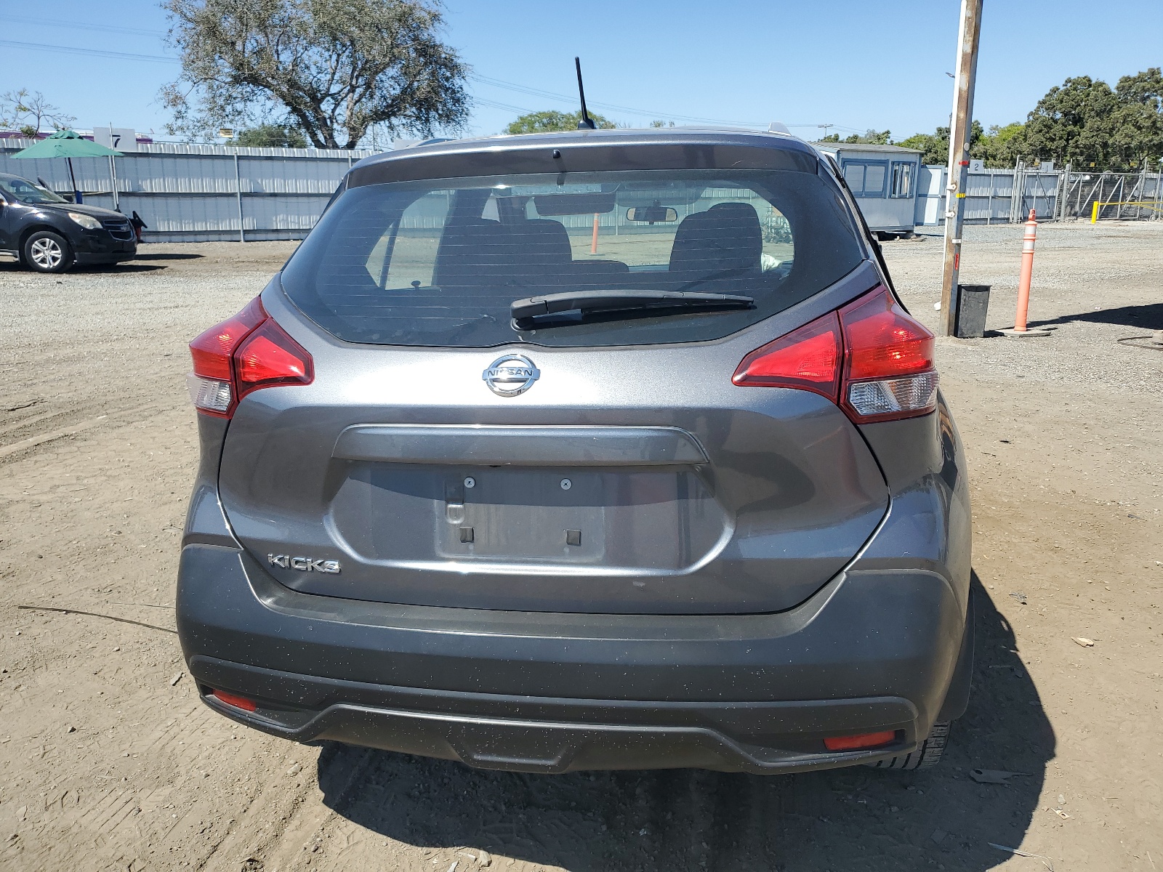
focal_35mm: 26
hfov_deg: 67.3
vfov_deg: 53.1
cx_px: 582
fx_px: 874
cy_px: 436
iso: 50
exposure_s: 1/2500
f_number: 1.5
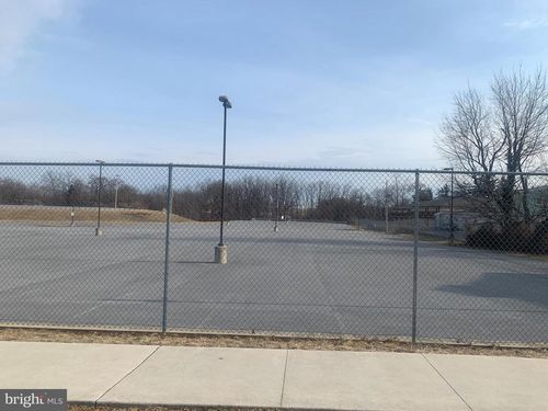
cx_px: 274
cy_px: 206
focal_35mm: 26
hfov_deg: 67.3
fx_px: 412
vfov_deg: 53.1
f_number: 1.8
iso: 25
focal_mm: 4.25
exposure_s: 1/2421
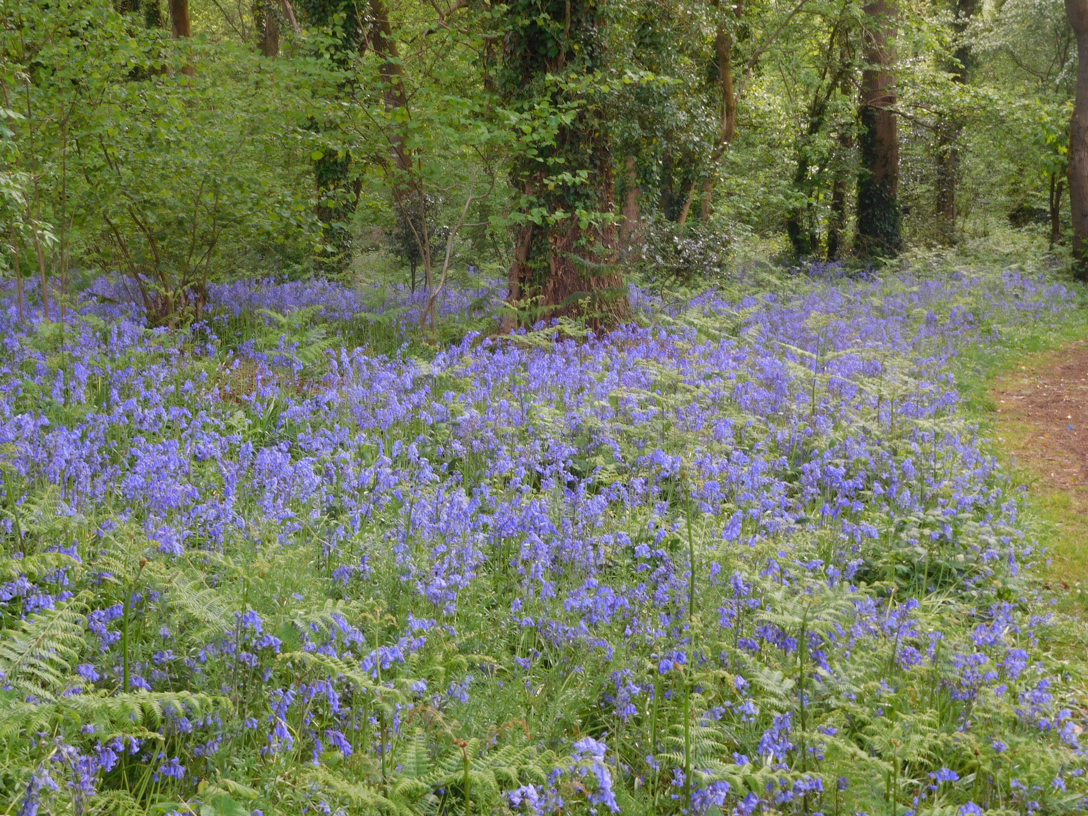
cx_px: 544
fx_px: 1729
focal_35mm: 55
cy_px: 408
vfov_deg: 26.6
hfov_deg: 34.9
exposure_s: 1/60
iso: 125
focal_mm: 9.8
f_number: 4.2
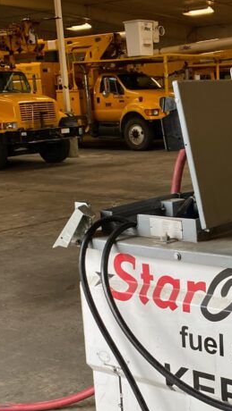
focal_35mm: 63
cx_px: 206
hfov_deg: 18.8
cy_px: 285
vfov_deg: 32.9
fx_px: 688
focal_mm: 4.25
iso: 125
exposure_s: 1/121
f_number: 1.8
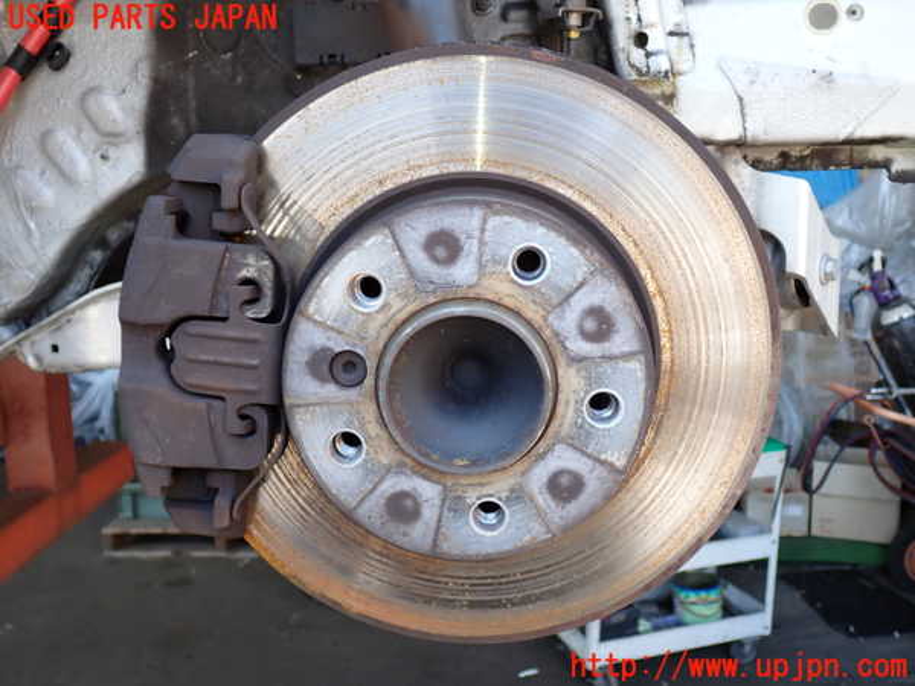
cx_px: 458
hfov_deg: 56.8
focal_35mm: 32
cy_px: 343
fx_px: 846
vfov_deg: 44.2
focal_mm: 5.79
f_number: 2.4
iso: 100
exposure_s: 1/100
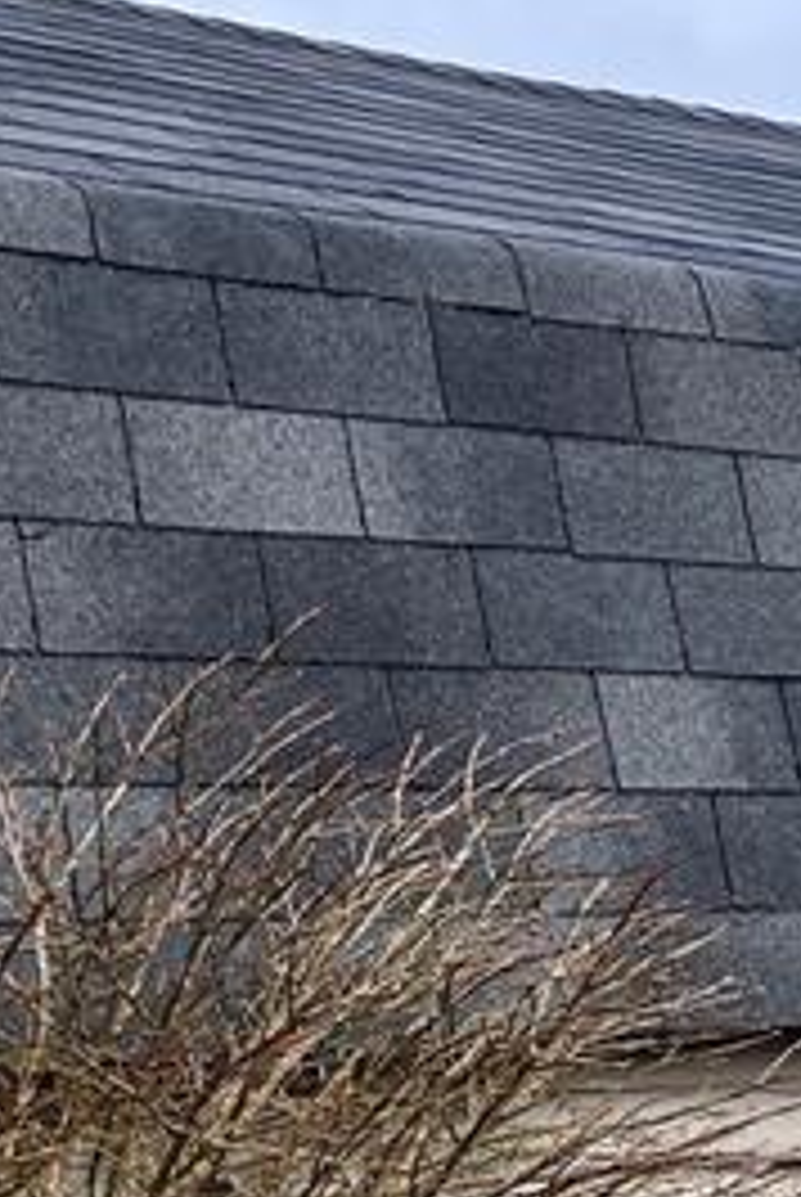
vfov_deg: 19.5
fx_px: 3462
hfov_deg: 13.1
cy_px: 886
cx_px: 45
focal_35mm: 104
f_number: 1.5
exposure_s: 1/2994
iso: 50
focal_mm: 5.7
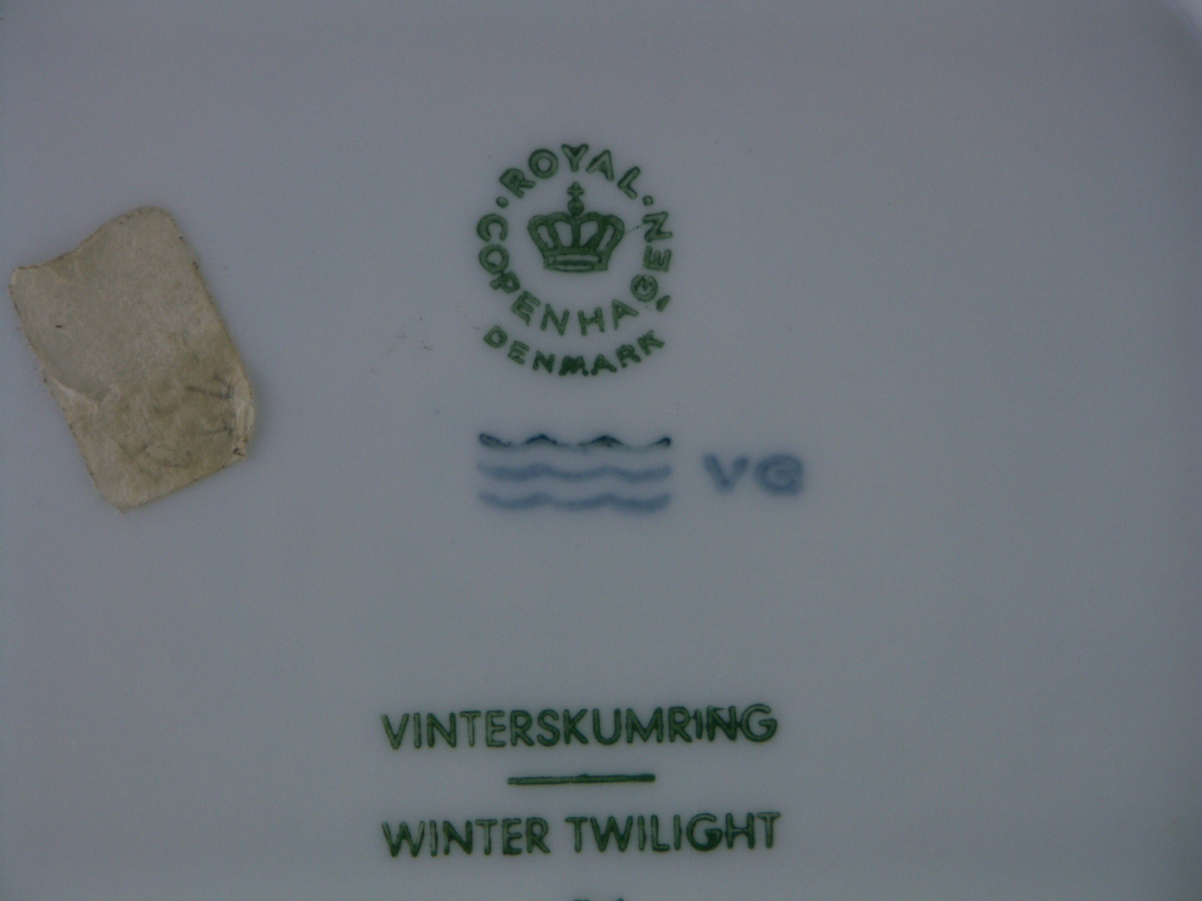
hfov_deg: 9.9
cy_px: 450
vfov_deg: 7.4
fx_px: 6945
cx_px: 601
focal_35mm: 200
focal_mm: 50.8
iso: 100
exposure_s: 1/160
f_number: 3.5
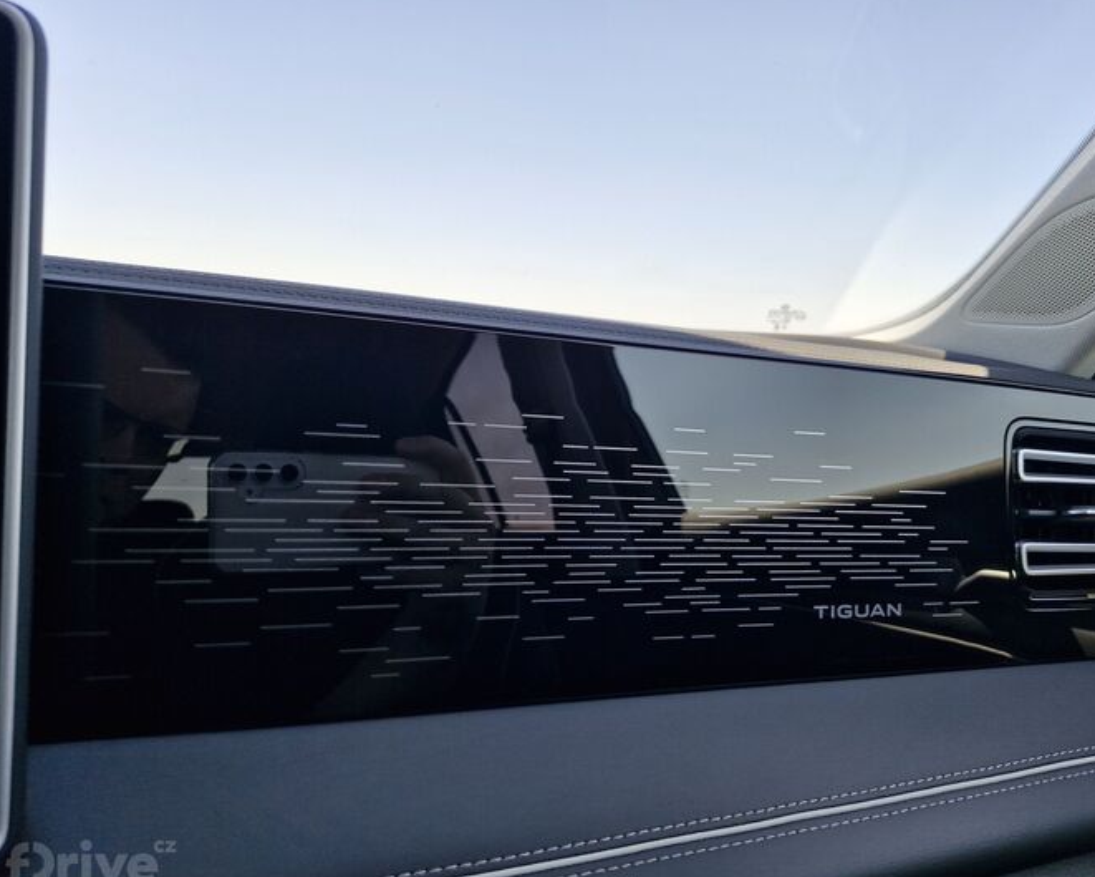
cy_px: 446
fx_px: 810
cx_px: 601
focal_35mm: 25
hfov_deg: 67.9
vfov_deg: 56.8
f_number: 1.8
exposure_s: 1/448
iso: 50
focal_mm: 5.54
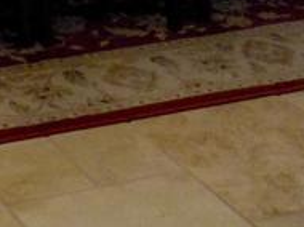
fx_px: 1088
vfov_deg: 9.9
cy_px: -384
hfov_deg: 14.9
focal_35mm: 124
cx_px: -130
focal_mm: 4
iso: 100
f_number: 3.1
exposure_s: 1/30
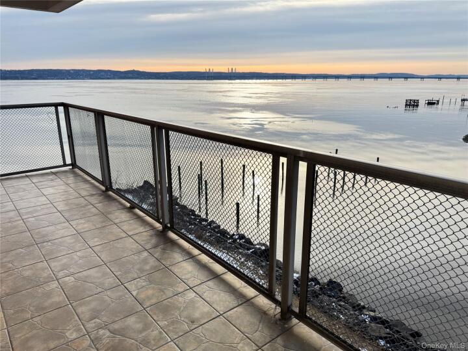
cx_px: 234
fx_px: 324
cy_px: 176
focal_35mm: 24
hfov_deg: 71.6
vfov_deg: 56.8
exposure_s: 1/2105
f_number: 1.78
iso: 80
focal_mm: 6.76
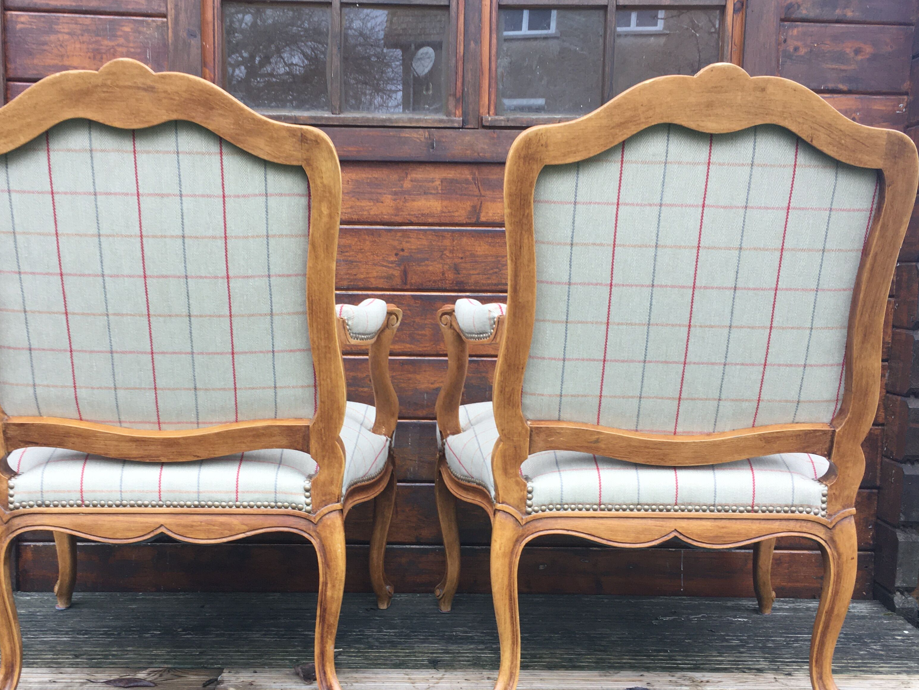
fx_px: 1009
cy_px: 390
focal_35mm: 38
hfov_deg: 48.9
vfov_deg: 37.7
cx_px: 420
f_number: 2.2
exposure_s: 1/120
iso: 40
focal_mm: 4.15
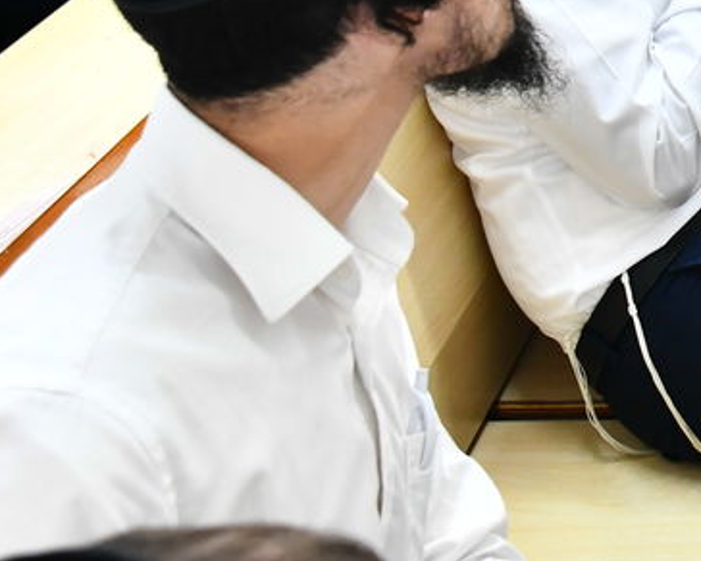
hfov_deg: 16.5
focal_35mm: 101
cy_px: -302
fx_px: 2095
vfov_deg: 14.2
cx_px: 1186
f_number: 5.6
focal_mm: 28
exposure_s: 1/200
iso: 1600
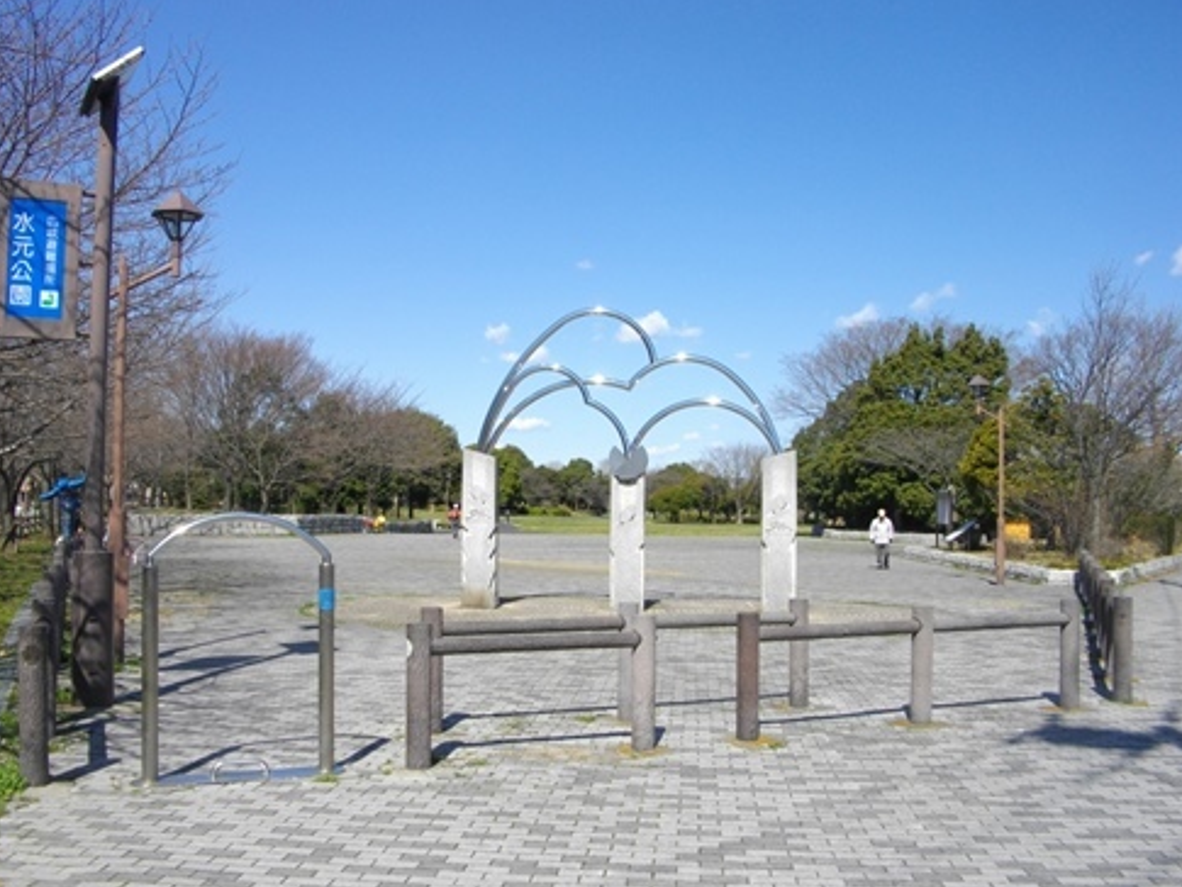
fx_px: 1127
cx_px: 587
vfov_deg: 43.0
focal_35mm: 33
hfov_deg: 55.3
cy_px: 452
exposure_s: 1/400
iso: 100
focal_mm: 5.7
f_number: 5.5
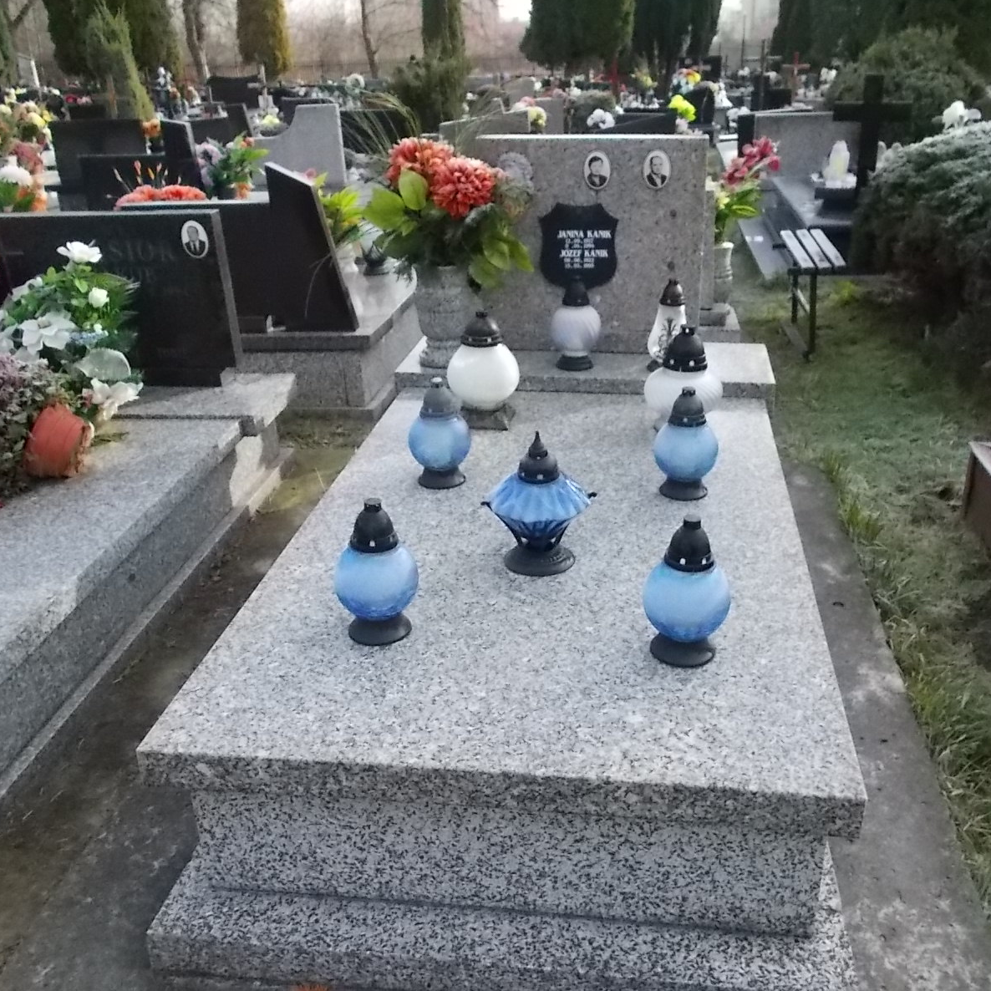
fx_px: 1004
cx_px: 544
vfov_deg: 52.5
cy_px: 491
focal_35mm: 31
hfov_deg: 52.4
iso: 400
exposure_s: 1/160
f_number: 8
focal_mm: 4.6
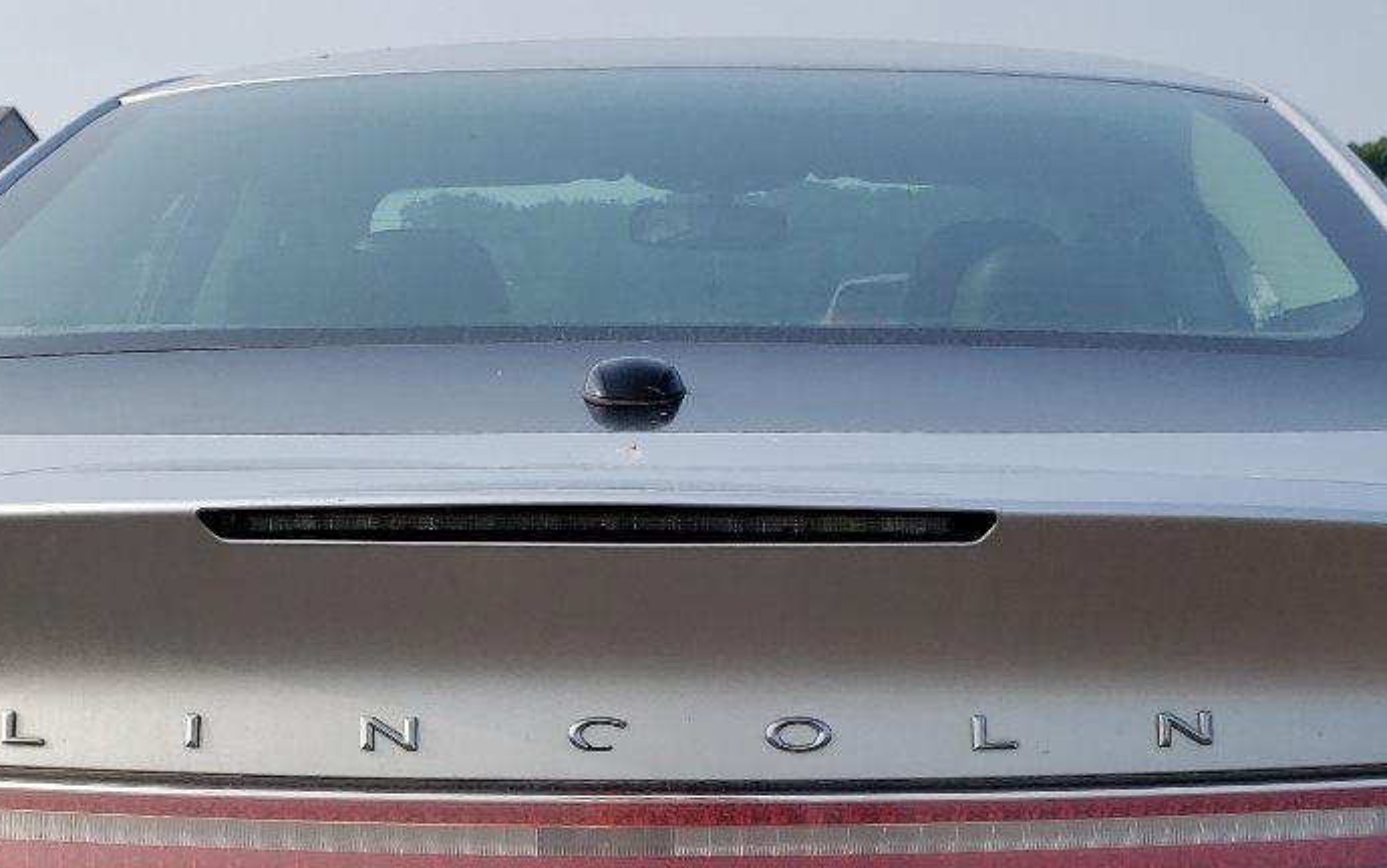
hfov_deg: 32.0
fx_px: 2420
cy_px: 965
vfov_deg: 19.4
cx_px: 713
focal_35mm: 64
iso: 50
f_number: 1.5
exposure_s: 1/2500
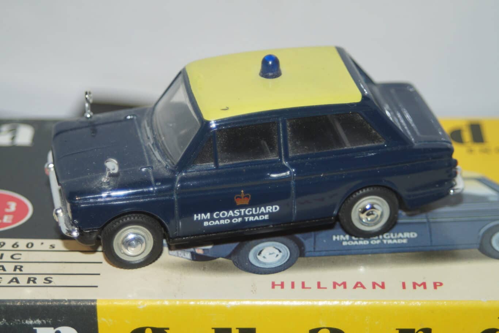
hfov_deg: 17.1
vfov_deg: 11.4
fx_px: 1663
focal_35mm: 120
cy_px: 166
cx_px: 250
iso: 320
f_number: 5.6
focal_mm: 80
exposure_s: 1/60
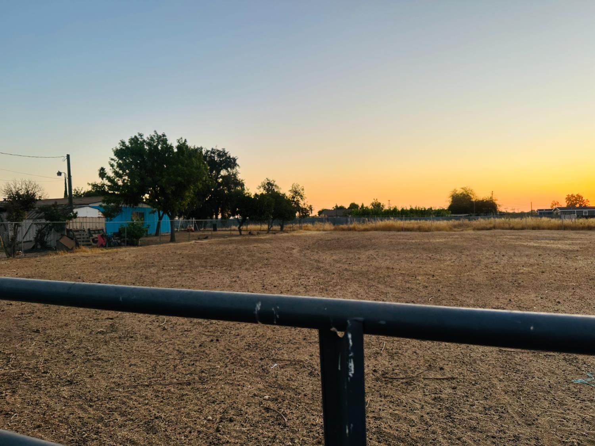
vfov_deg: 56.8
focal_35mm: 24
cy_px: 223
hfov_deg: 71.6
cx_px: 298
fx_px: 413
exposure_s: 1/404
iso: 80
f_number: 1.78
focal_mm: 6.86
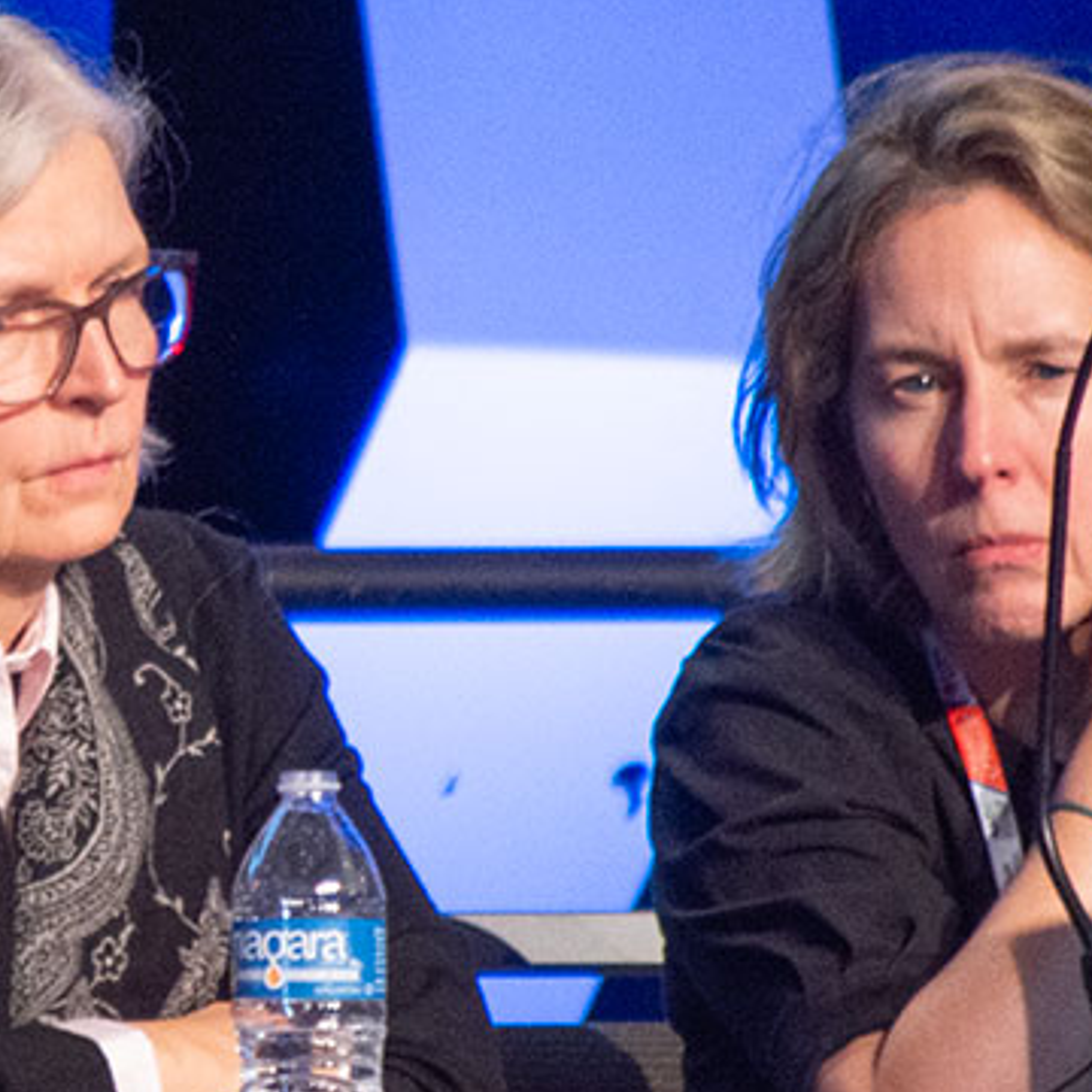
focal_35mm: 425
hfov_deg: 4.1
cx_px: 446
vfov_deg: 4.1
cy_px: 549
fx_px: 15168
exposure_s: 1/125
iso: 400
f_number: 5.6
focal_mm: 200
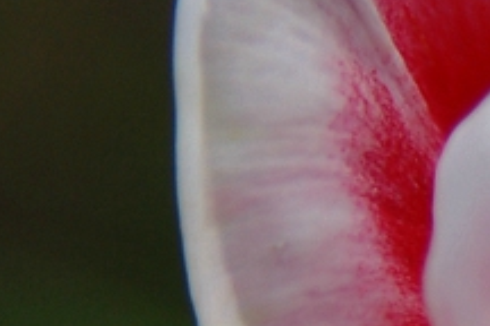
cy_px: 357
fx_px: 7246
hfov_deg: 3.8
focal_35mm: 532
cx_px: 1093
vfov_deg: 2.6
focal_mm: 75
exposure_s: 1/1000
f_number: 4.5
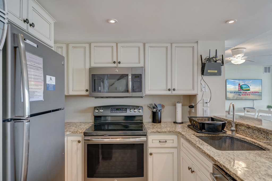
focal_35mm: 20
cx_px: 136
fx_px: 151
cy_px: 90
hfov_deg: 84.0
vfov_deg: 61.9
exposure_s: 1/6
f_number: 8
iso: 320
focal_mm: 20
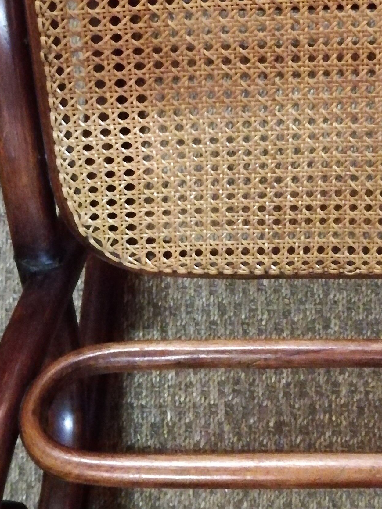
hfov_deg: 24.9
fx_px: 854
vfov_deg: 32.8
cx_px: 286
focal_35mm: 58
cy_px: 150
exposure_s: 1/14.3
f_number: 2.2
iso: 3200
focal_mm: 3.83
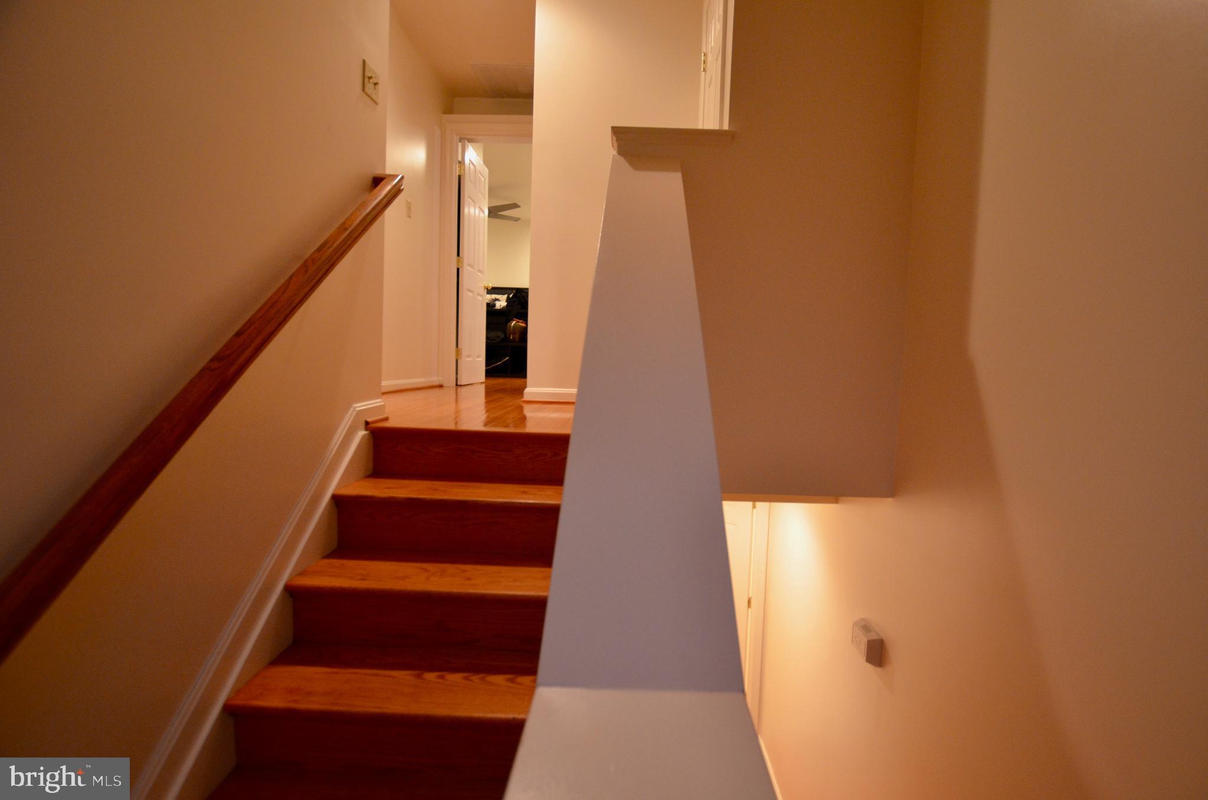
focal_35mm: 16
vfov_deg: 71.8
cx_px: 604
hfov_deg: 95.1
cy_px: 400
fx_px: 552
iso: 1000
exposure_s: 1/30
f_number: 3.5
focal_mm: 11
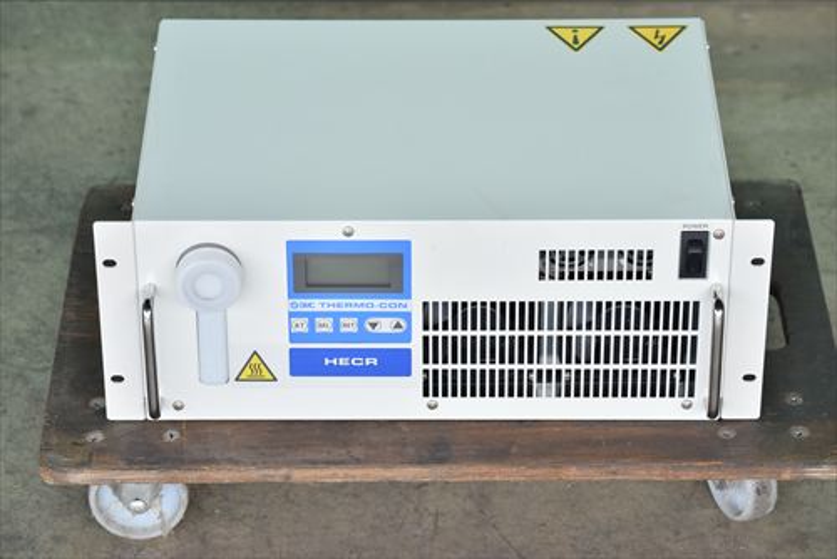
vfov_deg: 12.7
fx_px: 2512
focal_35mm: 108
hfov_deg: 18.9
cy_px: 280
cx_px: 418
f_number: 6.3
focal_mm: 72
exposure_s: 1/200
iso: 1250
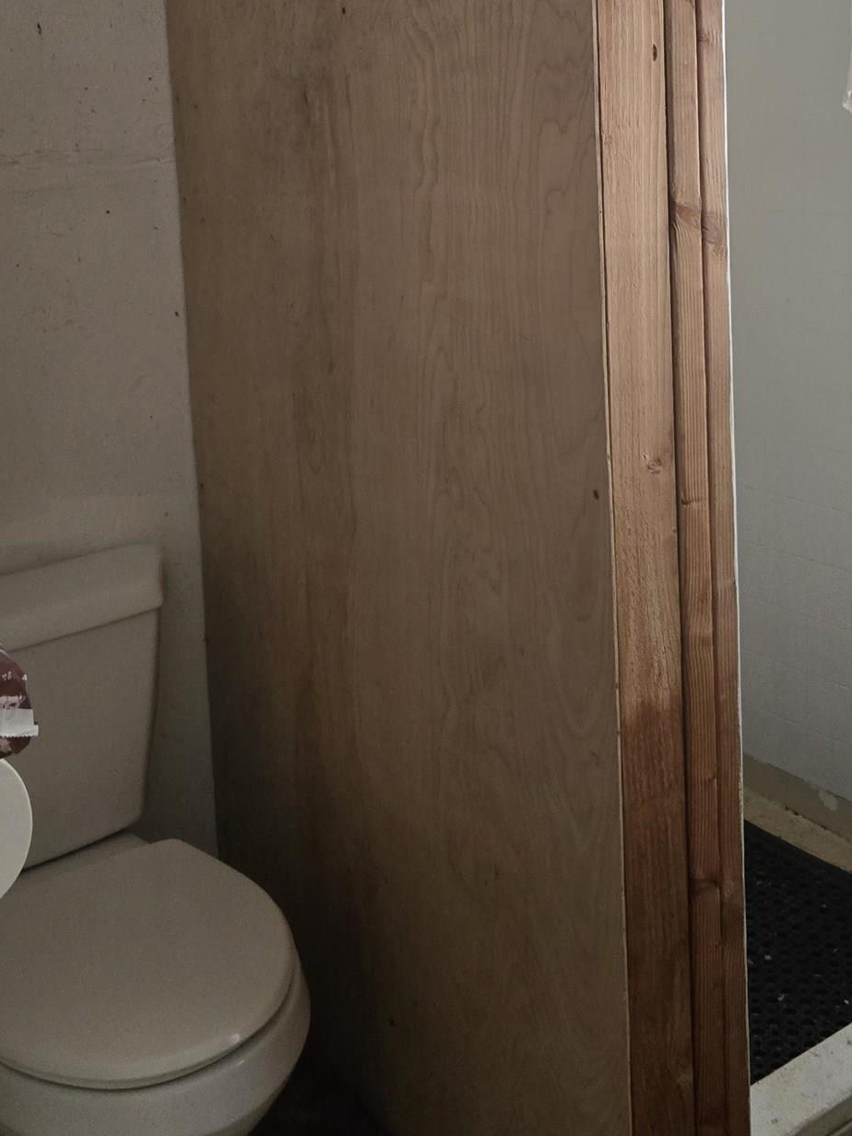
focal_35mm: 43
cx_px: 641
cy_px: 282
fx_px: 1411
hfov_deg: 32.9
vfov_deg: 42.5
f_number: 1.8
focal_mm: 5.4
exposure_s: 1/120
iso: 500
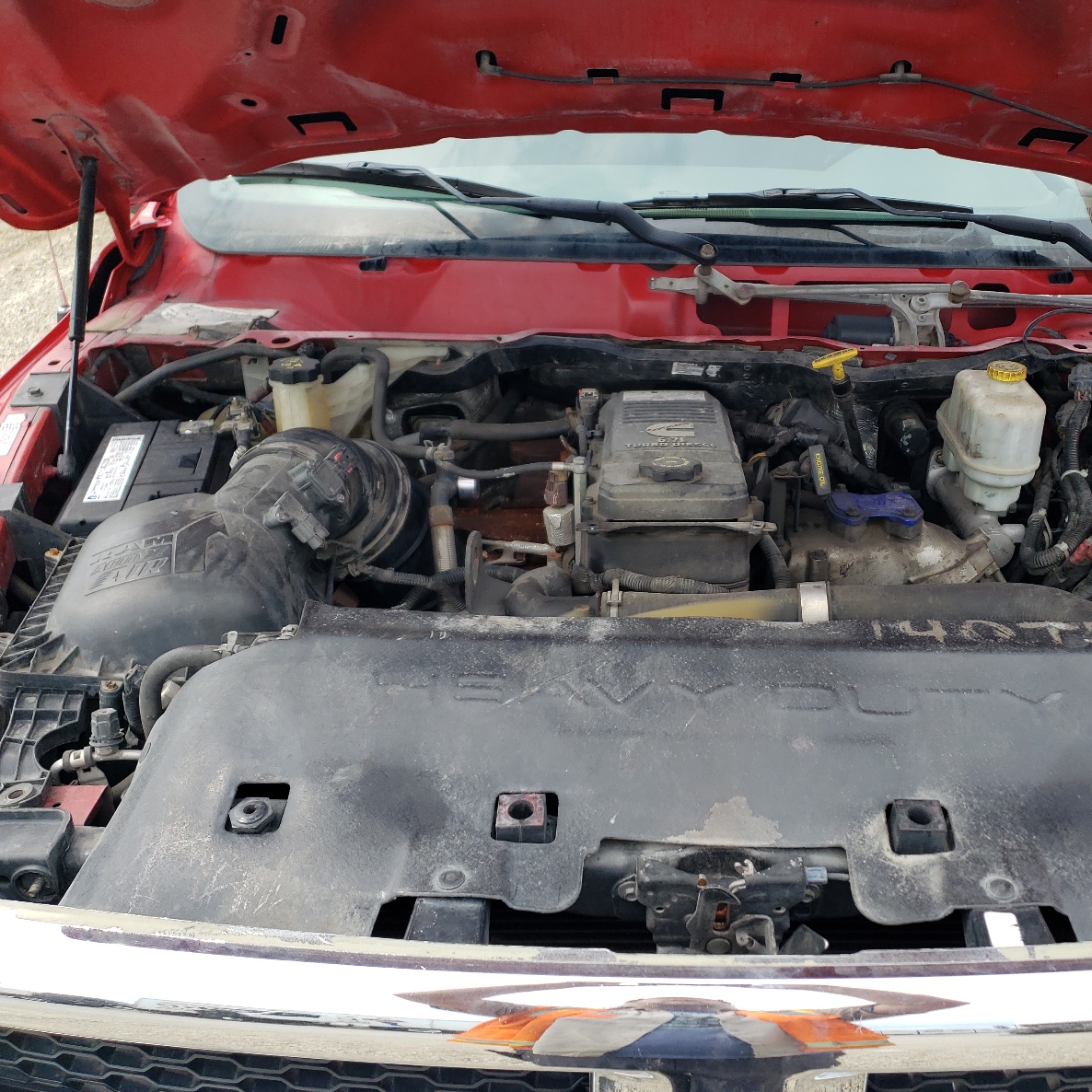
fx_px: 1106
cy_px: 542
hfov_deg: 52.0
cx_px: 681
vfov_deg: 52.5
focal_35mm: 31
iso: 50
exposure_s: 1/1000
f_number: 1.5
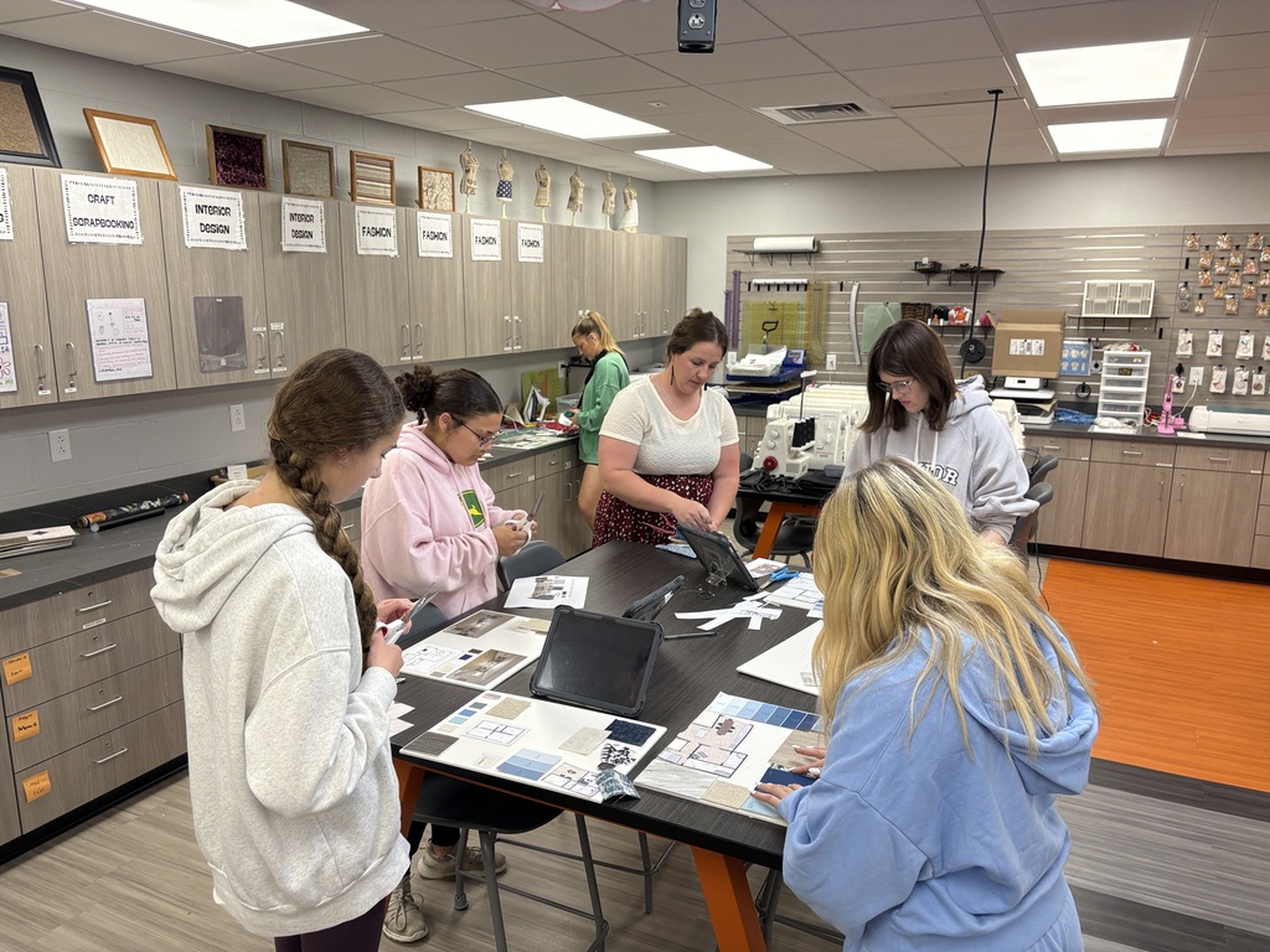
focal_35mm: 26
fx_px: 954
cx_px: 635
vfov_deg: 53.1
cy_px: 476
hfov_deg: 67.3
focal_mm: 5.96
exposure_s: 1/120
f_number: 1.6
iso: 80
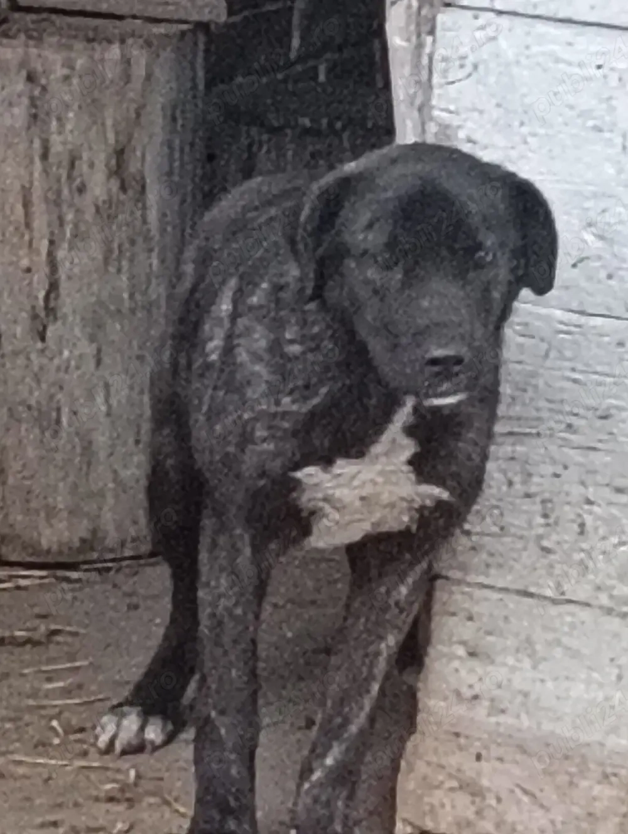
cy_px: 417
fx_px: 6490
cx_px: 314
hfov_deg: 5.5
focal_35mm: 269
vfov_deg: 7.4
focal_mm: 3.98
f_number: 1.8
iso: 64
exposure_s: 1/33.3
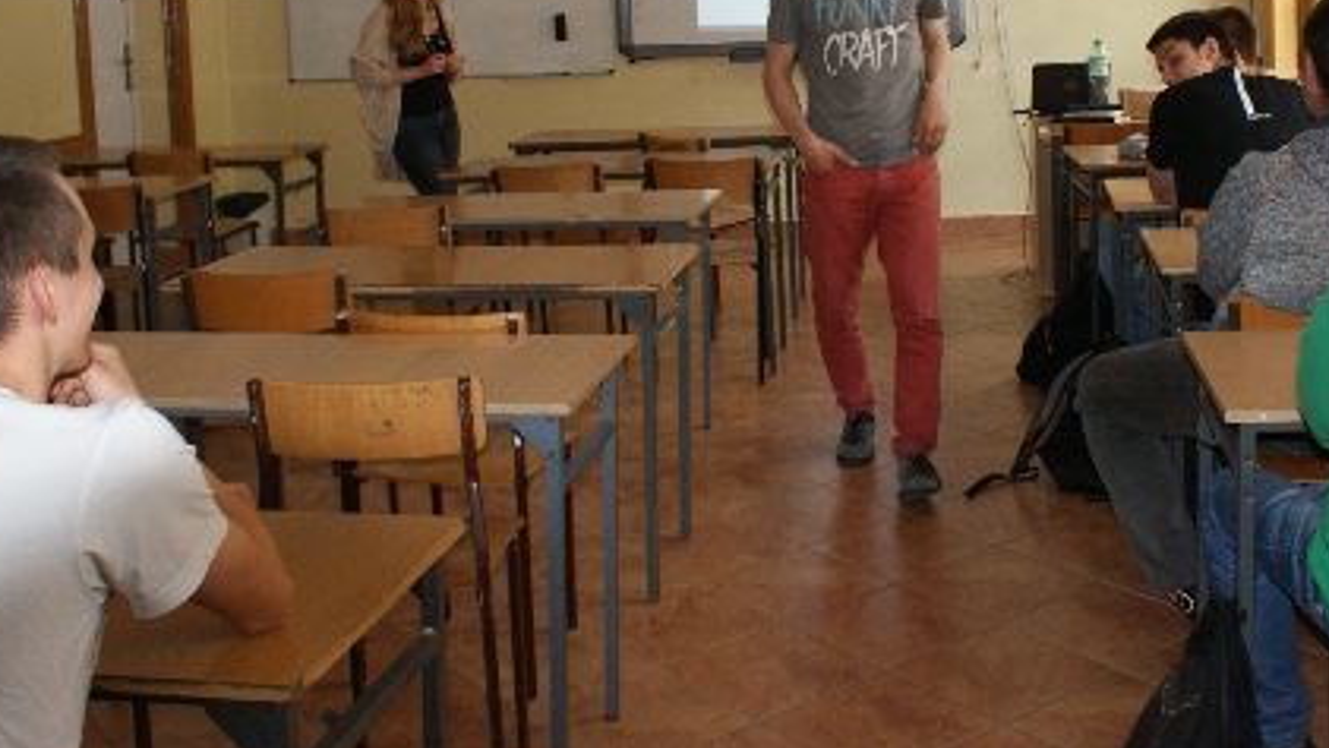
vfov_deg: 26.9
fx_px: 1516
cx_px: 811
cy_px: 96
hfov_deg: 47.0
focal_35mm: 43
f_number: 5.6
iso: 400
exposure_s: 1/60
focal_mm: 18
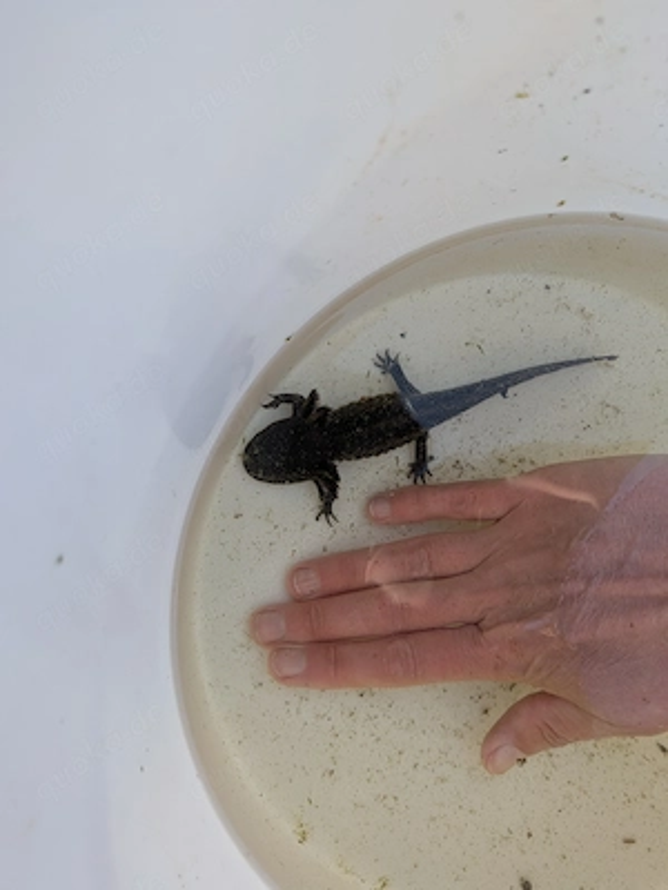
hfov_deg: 56.8
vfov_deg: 71.6
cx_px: 334
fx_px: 618
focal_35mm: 24
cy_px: 445
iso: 33
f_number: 1.7
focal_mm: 4.53
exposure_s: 1/100
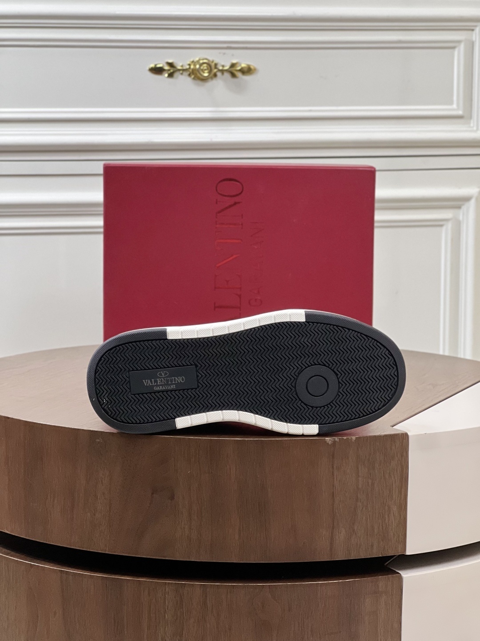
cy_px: 320
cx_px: 240
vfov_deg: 25.3
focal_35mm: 77
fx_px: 1424
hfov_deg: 19.1
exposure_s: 1/100
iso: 250
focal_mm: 9
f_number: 2.8
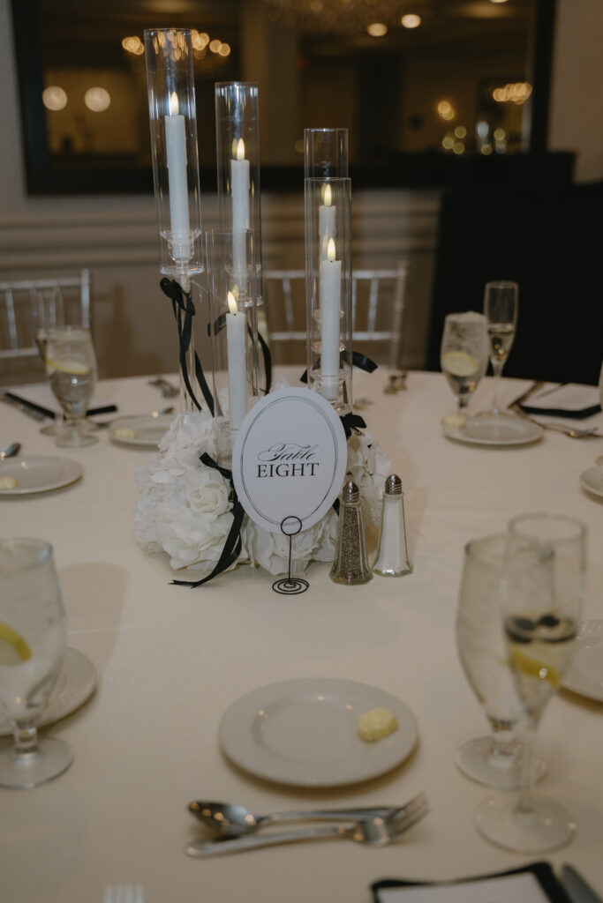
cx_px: 302
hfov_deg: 31.2
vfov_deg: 45.4
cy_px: 452
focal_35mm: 43
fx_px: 1080
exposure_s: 1/250
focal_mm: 43
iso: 250
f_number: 2.8
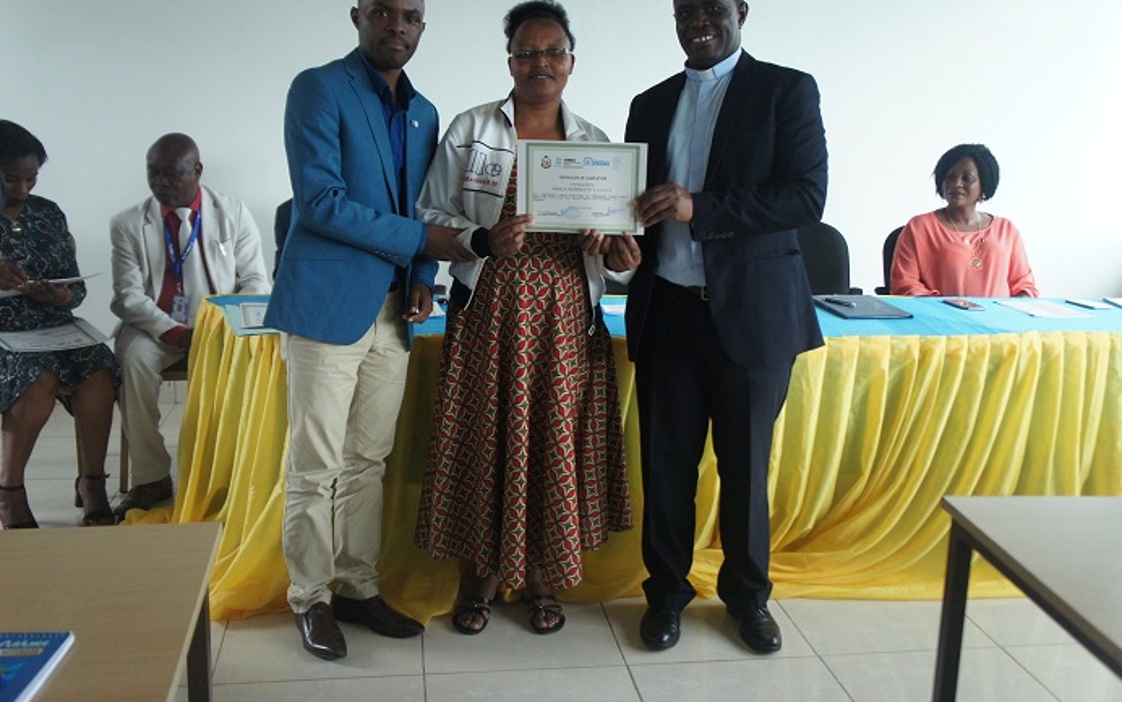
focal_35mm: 36
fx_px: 1086
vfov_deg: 35.8
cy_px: 338
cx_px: 561
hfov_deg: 54.6
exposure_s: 1/100
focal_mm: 23
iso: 1600
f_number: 4
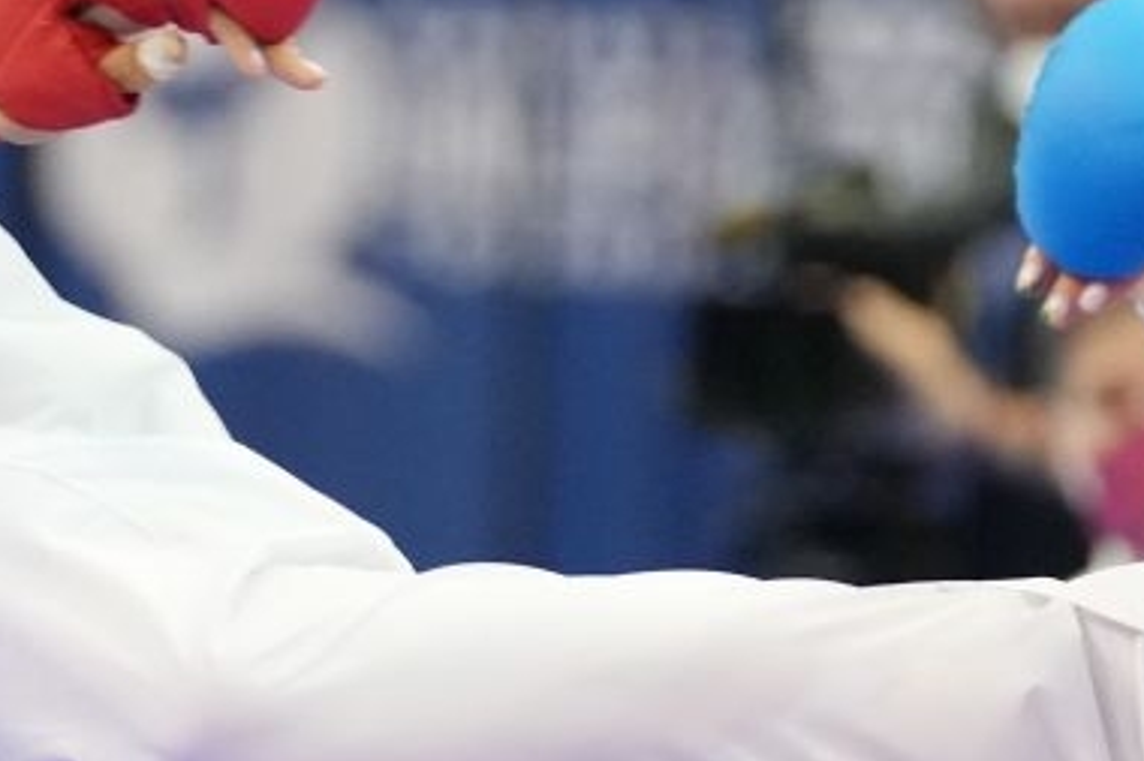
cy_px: 117
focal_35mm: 645
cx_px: 623
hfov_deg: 3.2
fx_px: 20487
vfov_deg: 2.1
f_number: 2.8
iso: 3200
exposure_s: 1/1000
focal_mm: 136
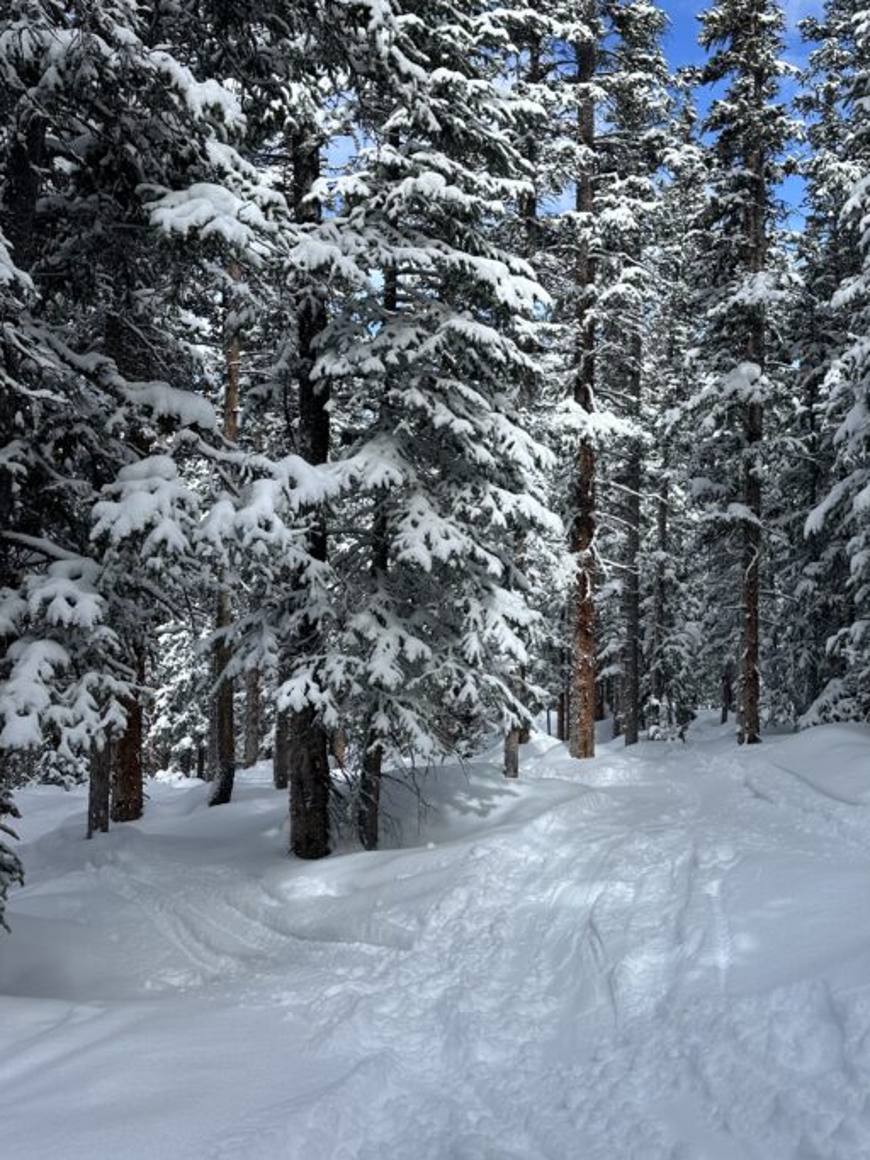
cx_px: 596
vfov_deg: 51.2
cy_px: 510
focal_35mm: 36
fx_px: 1207
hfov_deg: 39.1
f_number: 1.78
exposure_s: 1/3717
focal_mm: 6.86
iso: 80
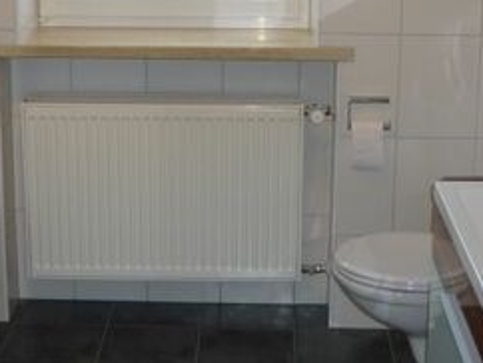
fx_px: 1117
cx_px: 241
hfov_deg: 24.4
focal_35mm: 80
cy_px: 72
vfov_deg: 18.3
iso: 80
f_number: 2.8
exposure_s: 1/30
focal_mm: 5.5
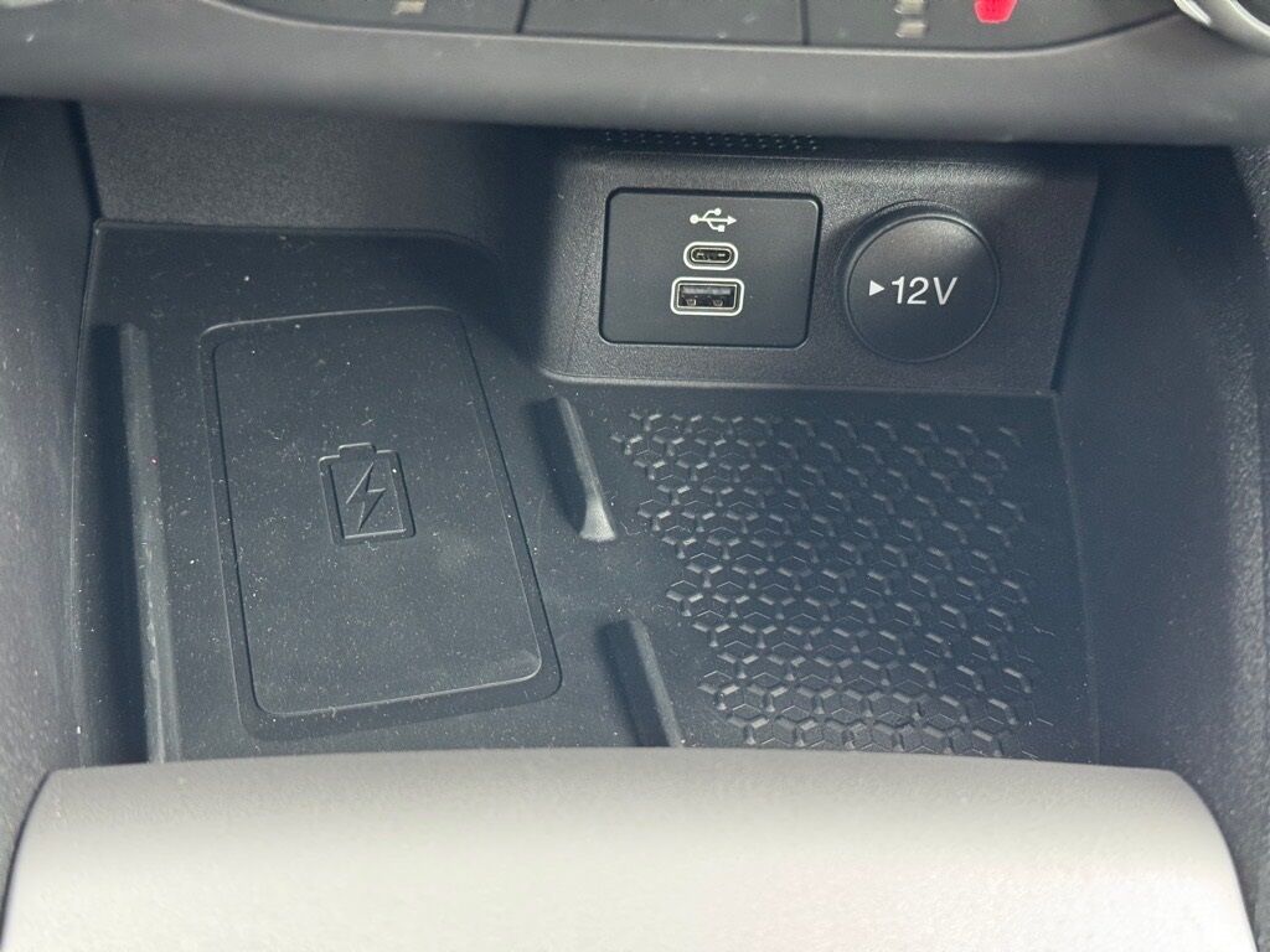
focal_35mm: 48
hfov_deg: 39.7
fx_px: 1761
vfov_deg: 30.3
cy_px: 476
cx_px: 635
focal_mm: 6.76
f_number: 1.78
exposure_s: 1/40
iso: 400
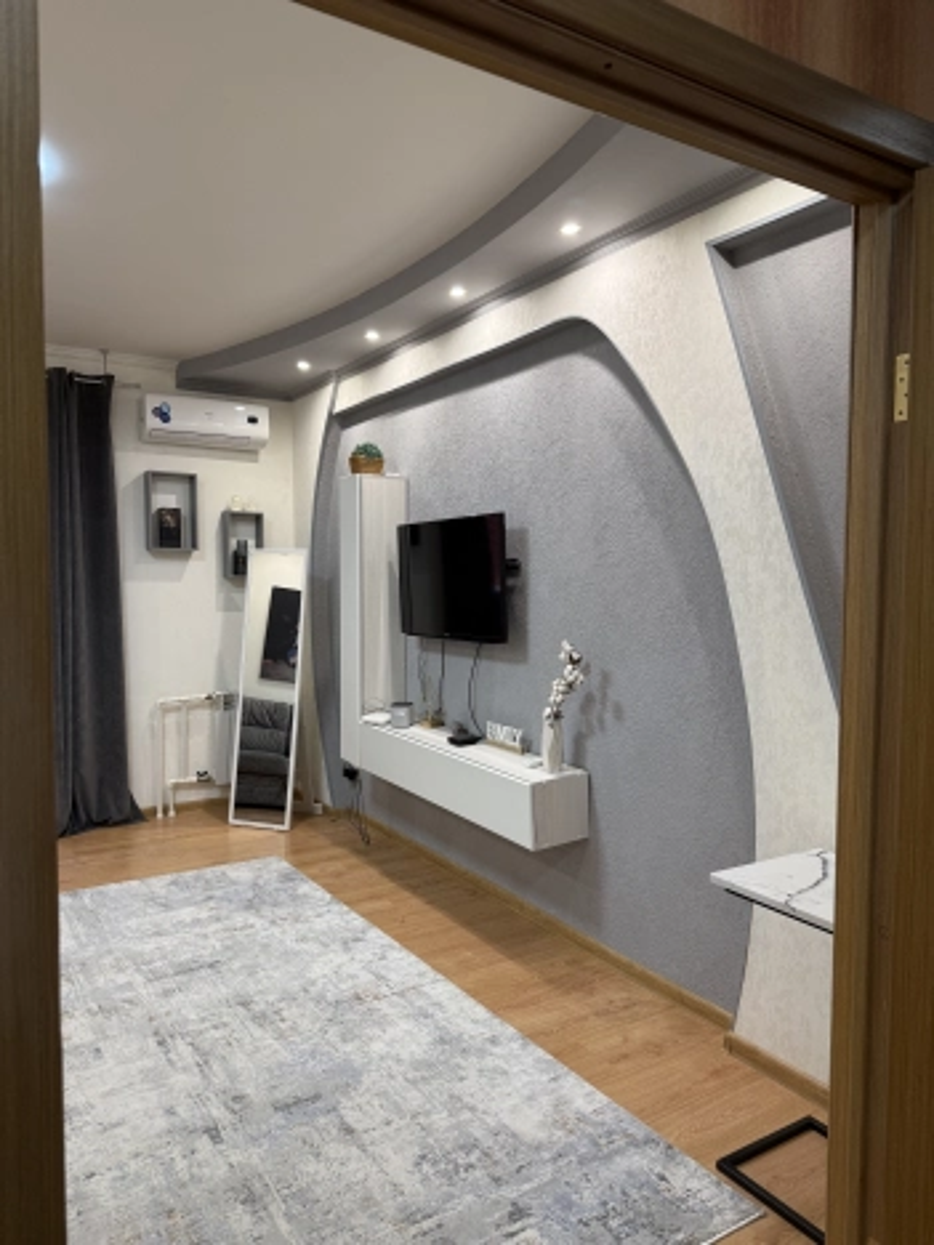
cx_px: 467
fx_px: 863
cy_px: 622
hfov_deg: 56.8
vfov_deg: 71.6
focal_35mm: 24
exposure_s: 1/50
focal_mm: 6.76
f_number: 1.78
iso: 125
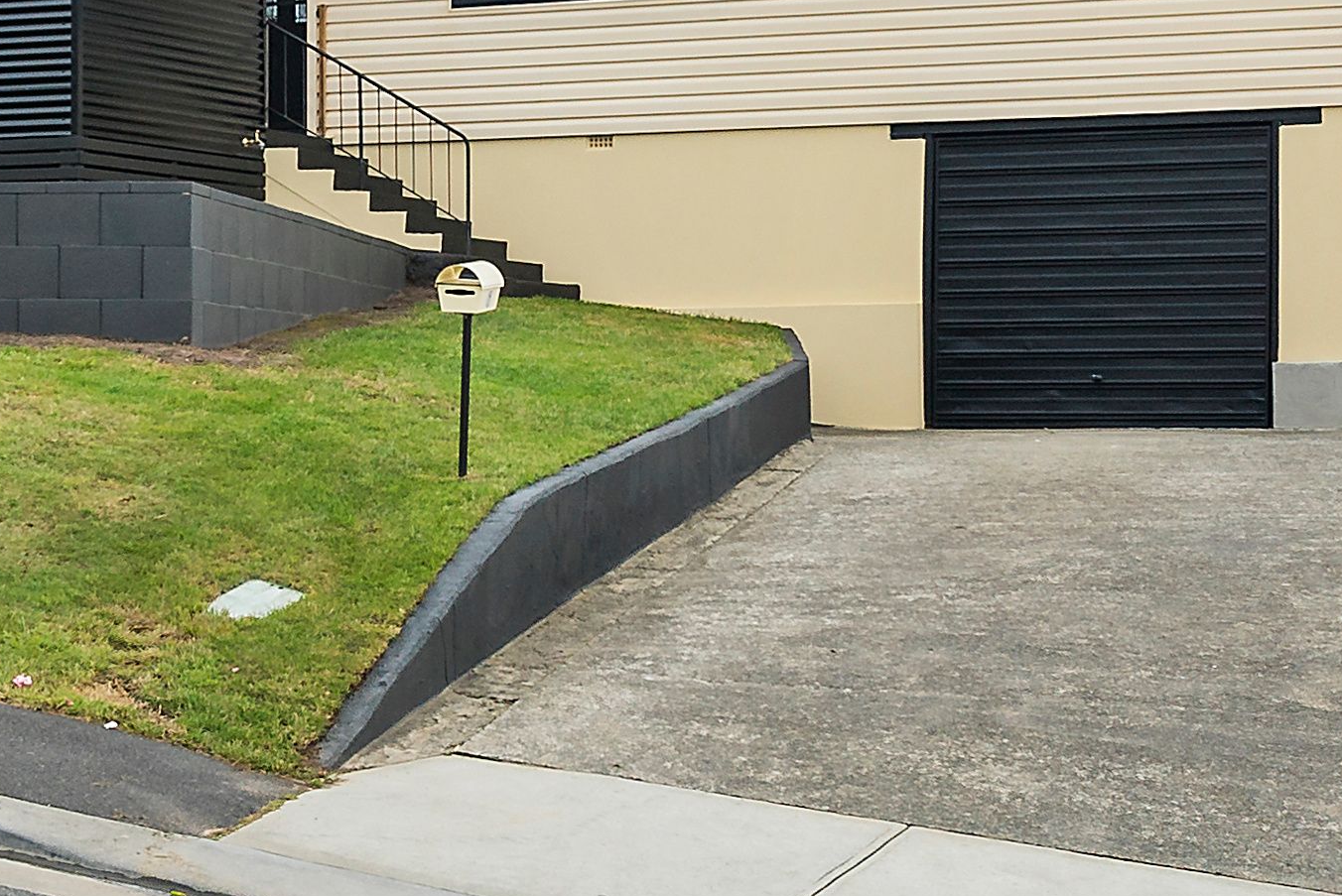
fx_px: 3207
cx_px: 517
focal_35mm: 86
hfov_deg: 23.6
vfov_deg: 15.6
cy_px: 25
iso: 320
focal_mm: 28
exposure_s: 1/640
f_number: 8
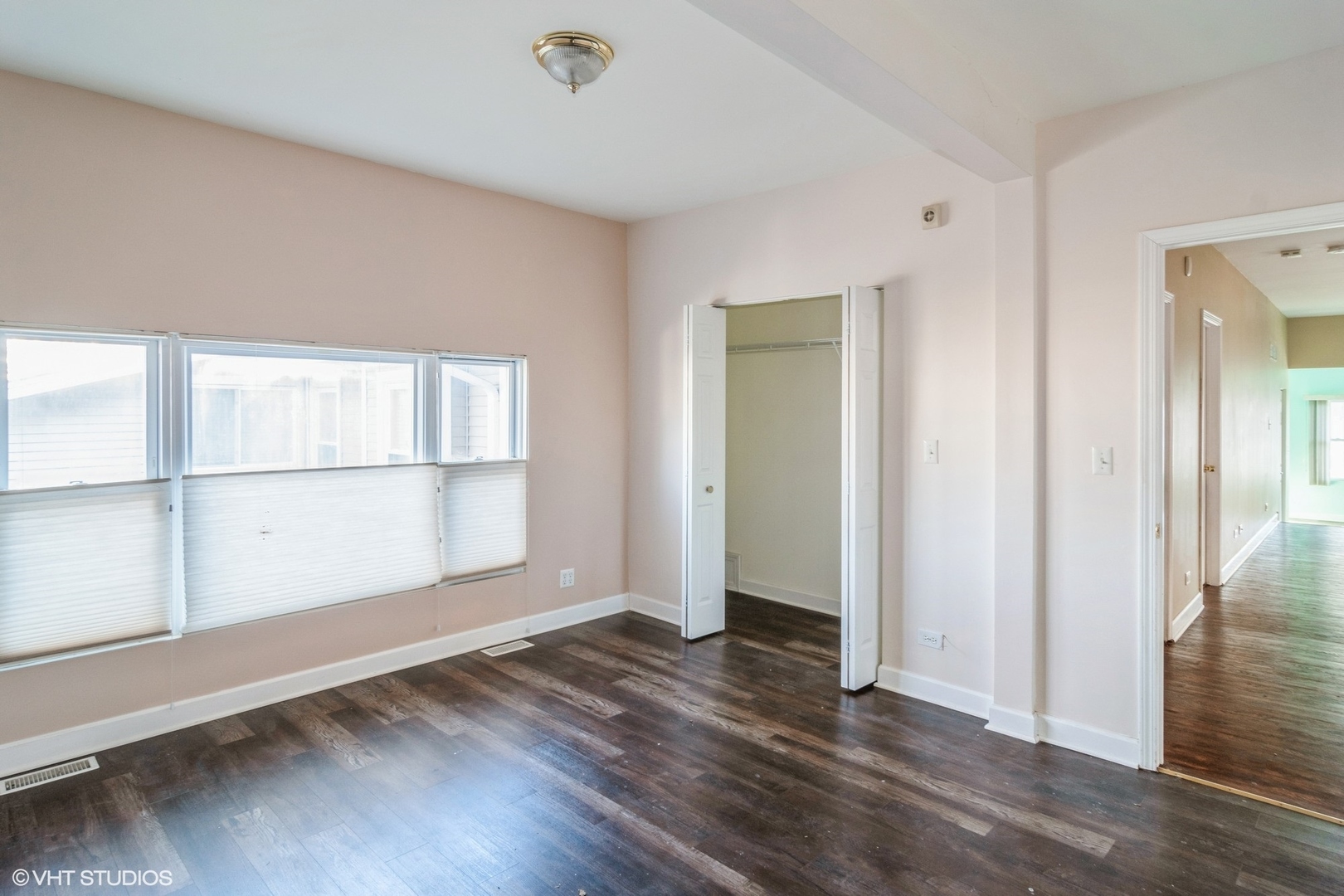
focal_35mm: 18
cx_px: 672
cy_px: 448
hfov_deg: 90.0
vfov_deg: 67.4
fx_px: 672
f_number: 8
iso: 200
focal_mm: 12
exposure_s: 1/2
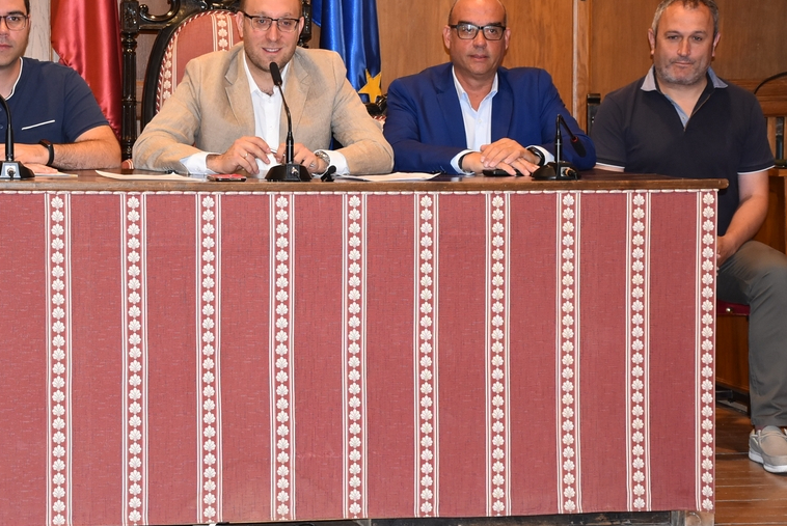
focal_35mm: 95
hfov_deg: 21.3
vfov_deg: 14.4
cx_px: 234
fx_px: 2079
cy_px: 171
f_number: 4.5
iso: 800
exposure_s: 1/60
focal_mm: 40
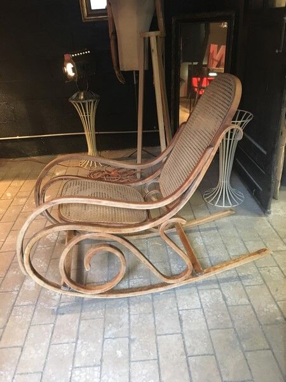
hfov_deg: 48.2
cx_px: 143
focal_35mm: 29
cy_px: 191
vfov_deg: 61.7
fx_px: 319
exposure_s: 1/17
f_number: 2.2
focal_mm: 4.15
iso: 400
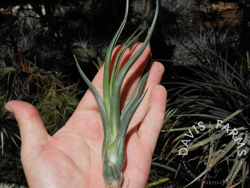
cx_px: 125
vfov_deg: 36.8
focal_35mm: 39
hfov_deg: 47.9
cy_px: 94
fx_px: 282
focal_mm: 6.9
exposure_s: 1/1000
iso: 80
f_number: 4.3
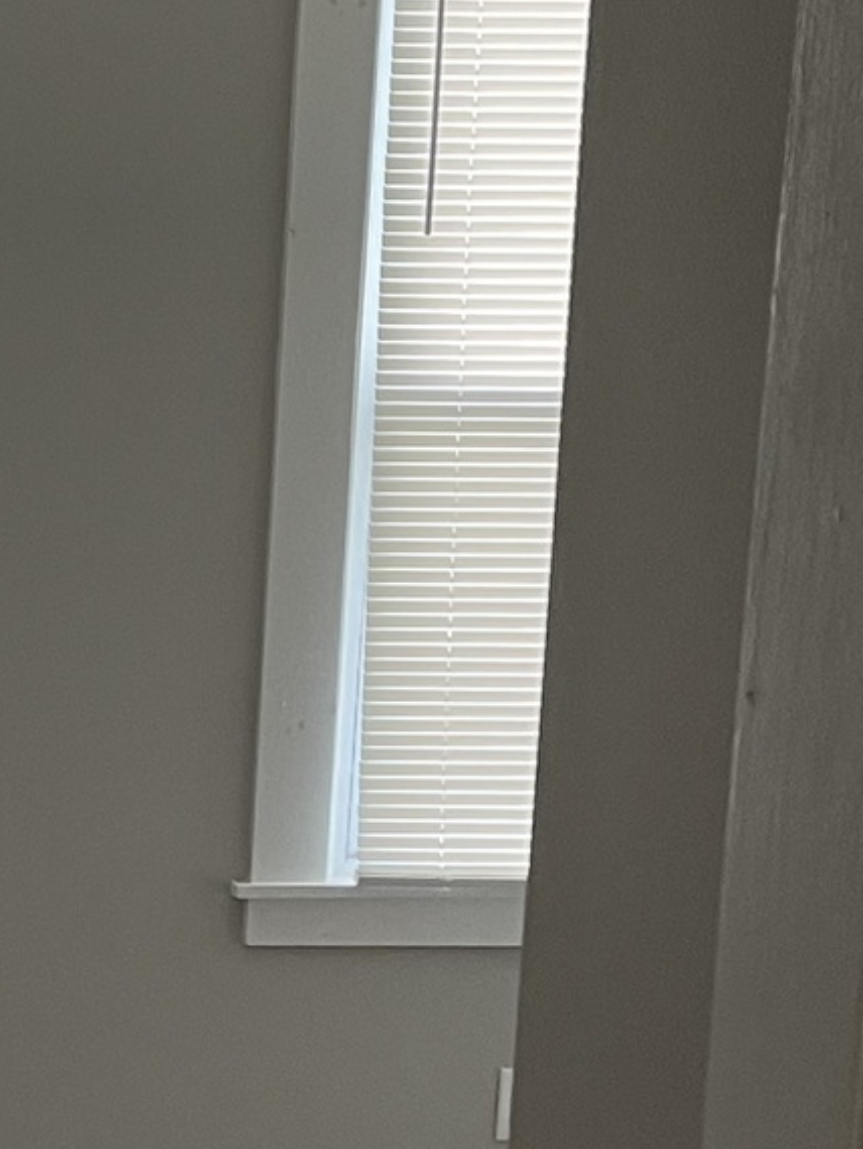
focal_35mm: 101
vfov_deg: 19.1
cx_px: -559
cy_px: 1034
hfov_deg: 13.5
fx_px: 3355
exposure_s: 1/71
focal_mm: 5.1
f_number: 1.6
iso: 125
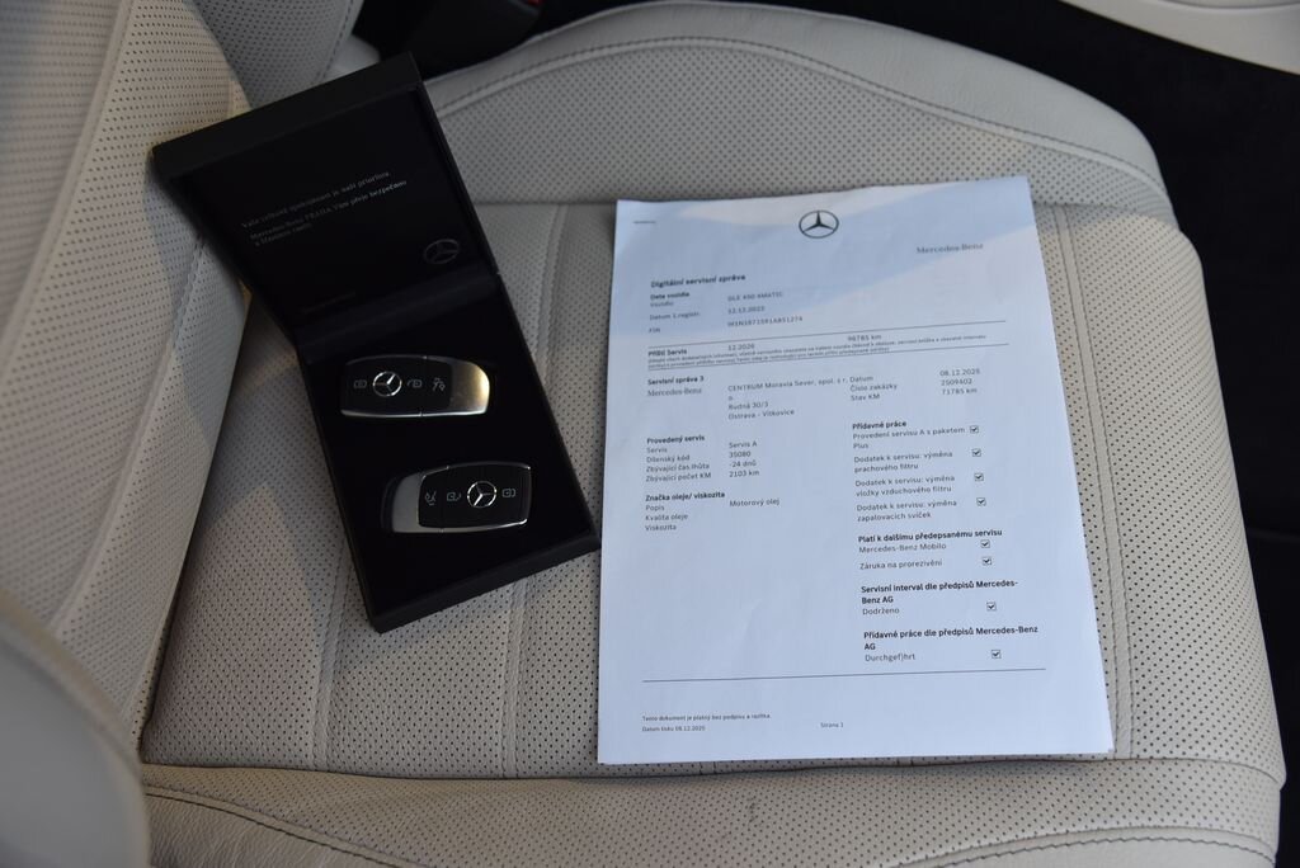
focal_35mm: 38
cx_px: 650
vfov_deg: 35.1
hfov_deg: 50.7
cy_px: 434
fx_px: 1373
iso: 500
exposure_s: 1/30
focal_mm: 38
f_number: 4
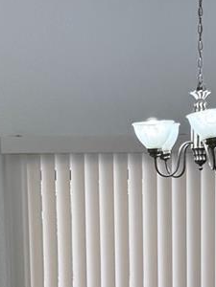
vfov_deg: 14.9
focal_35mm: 123
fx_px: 1023
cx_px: 157
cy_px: 424
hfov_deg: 12.0
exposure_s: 1/120
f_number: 1.78
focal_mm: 6.76
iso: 80
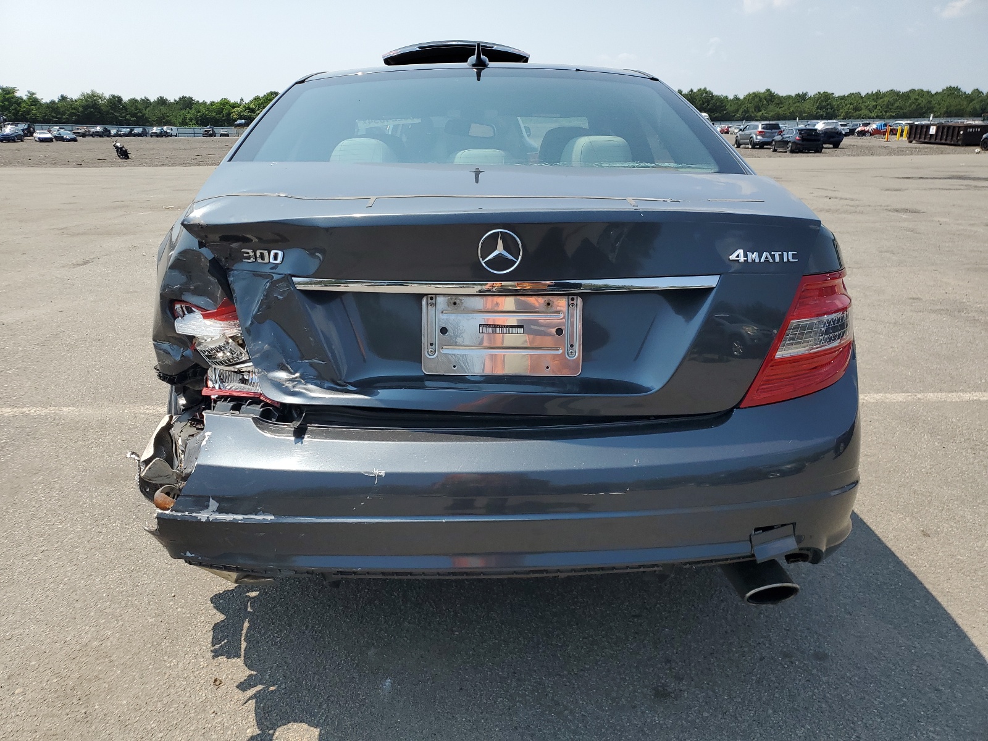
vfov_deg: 53.1
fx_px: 742
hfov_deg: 67.3
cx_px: 494
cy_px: 370
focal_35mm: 26
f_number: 1.5
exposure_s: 1/2500
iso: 50
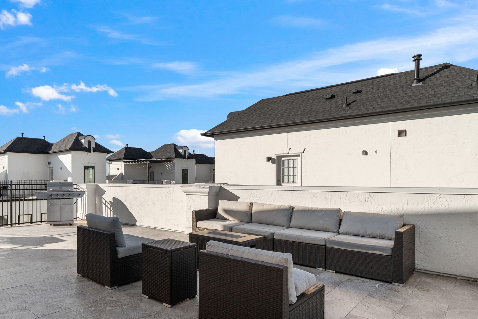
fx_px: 305
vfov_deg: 54.9
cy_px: 184
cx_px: 137
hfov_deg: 72.3
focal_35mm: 23
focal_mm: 16
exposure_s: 1/160
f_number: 9
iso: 200
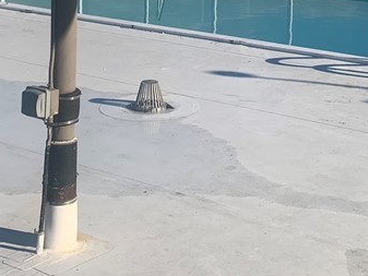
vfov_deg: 17.9
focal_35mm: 79
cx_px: 258
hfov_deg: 24.5
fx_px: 840
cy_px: -46
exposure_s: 1/3937
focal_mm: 4.25
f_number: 1.8
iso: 25
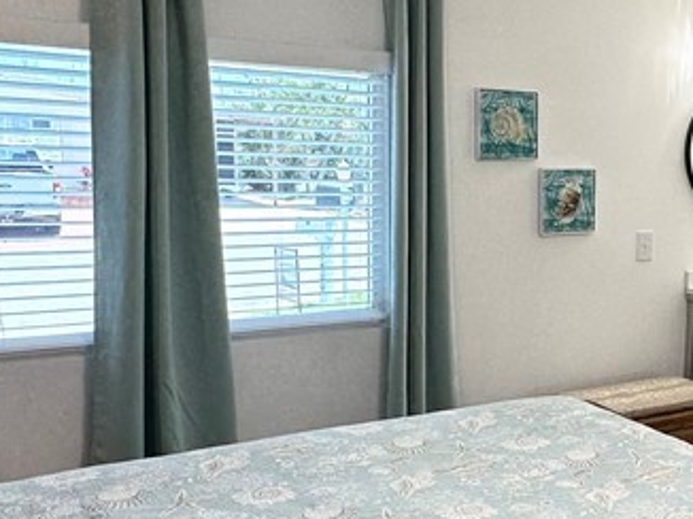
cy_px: 268
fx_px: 880
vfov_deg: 32.8
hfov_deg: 39.9
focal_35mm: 44
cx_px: 619
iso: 80
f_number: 2.2
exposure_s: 1/120
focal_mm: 2.22
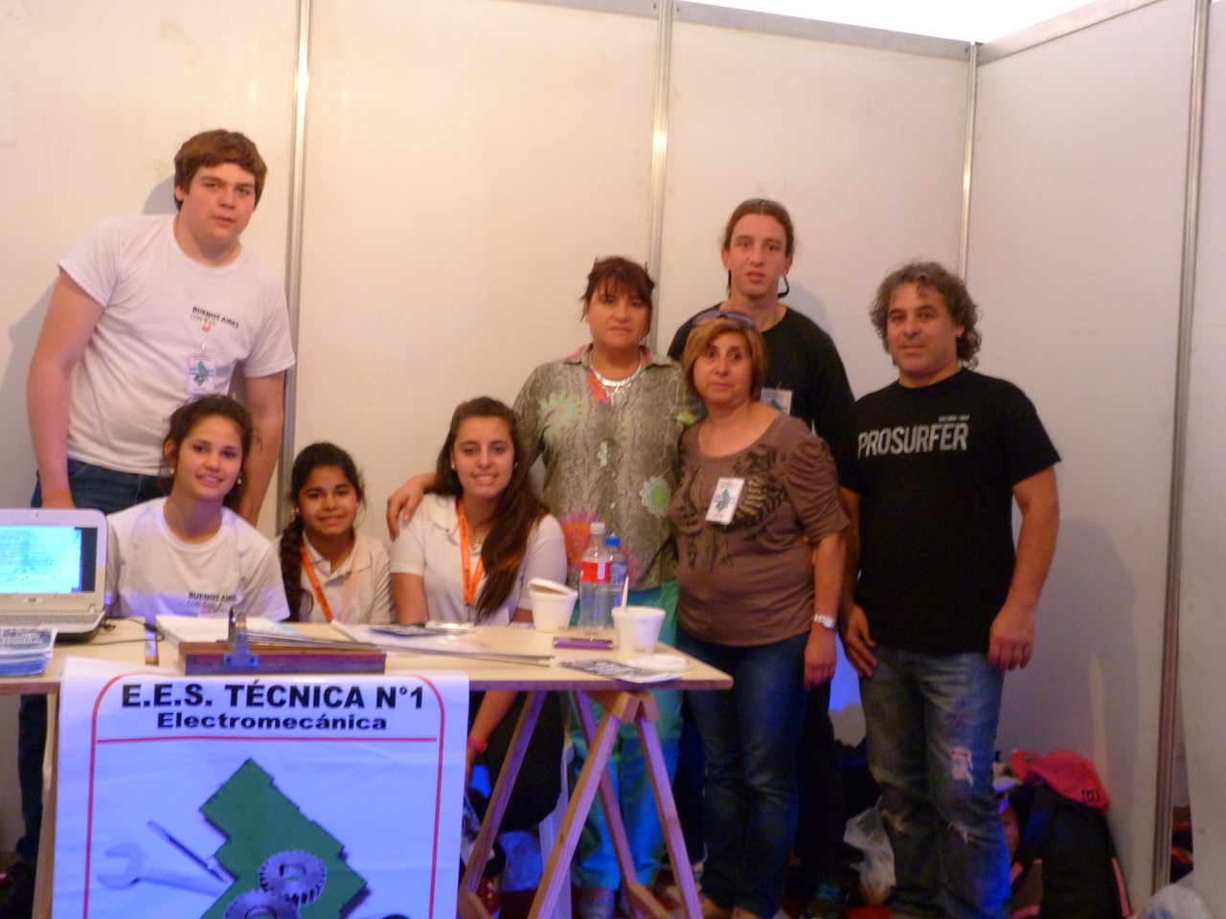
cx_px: 613
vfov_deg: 36.8
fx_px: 1381
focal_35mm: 39
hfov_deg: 47.9
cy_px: 460
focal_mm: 7.1
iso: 400
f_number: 3.1
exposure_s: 1/40
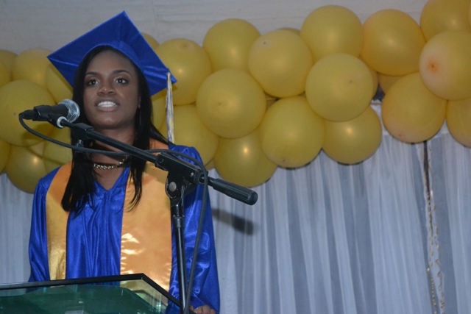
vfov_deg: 16.6
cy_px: 157
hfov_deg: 24.6
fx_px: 1080
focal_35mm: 82
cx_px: 236
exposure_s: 1/60
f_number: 5.6
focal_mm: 55
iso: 3200
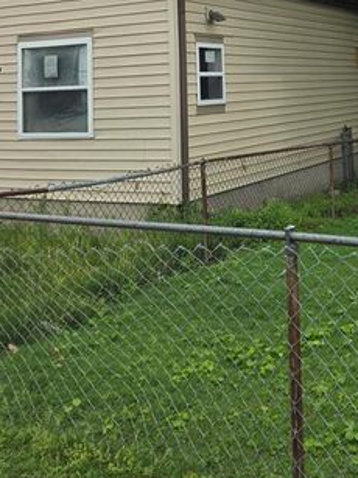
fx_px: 690
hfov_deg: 28.5
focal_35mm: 50
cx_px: 288
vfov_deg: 36.3
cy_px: 65
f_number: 1.8
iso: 25
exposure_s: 1/668
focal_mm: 5.4
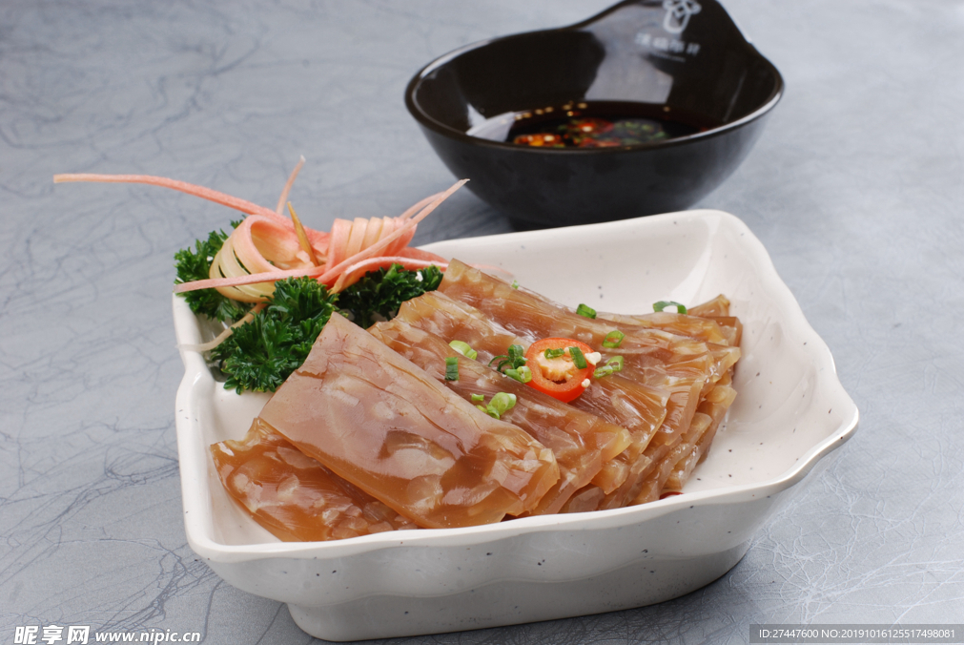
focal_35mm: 76
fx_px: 2037
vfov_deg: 18.0
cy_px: 326
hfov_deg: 26.6
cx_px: 487
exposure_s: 1/125
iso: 100
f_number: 13
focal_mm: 50
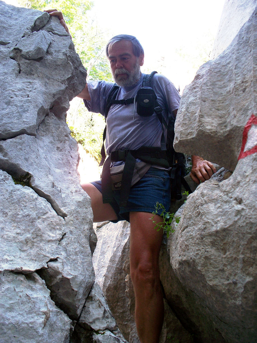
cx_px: 128
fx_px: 356
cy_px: 172
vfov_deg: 51.4
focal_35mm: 36
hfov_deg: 39.7
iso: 80
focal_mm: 7.54
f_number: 2.8
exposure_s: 1/60
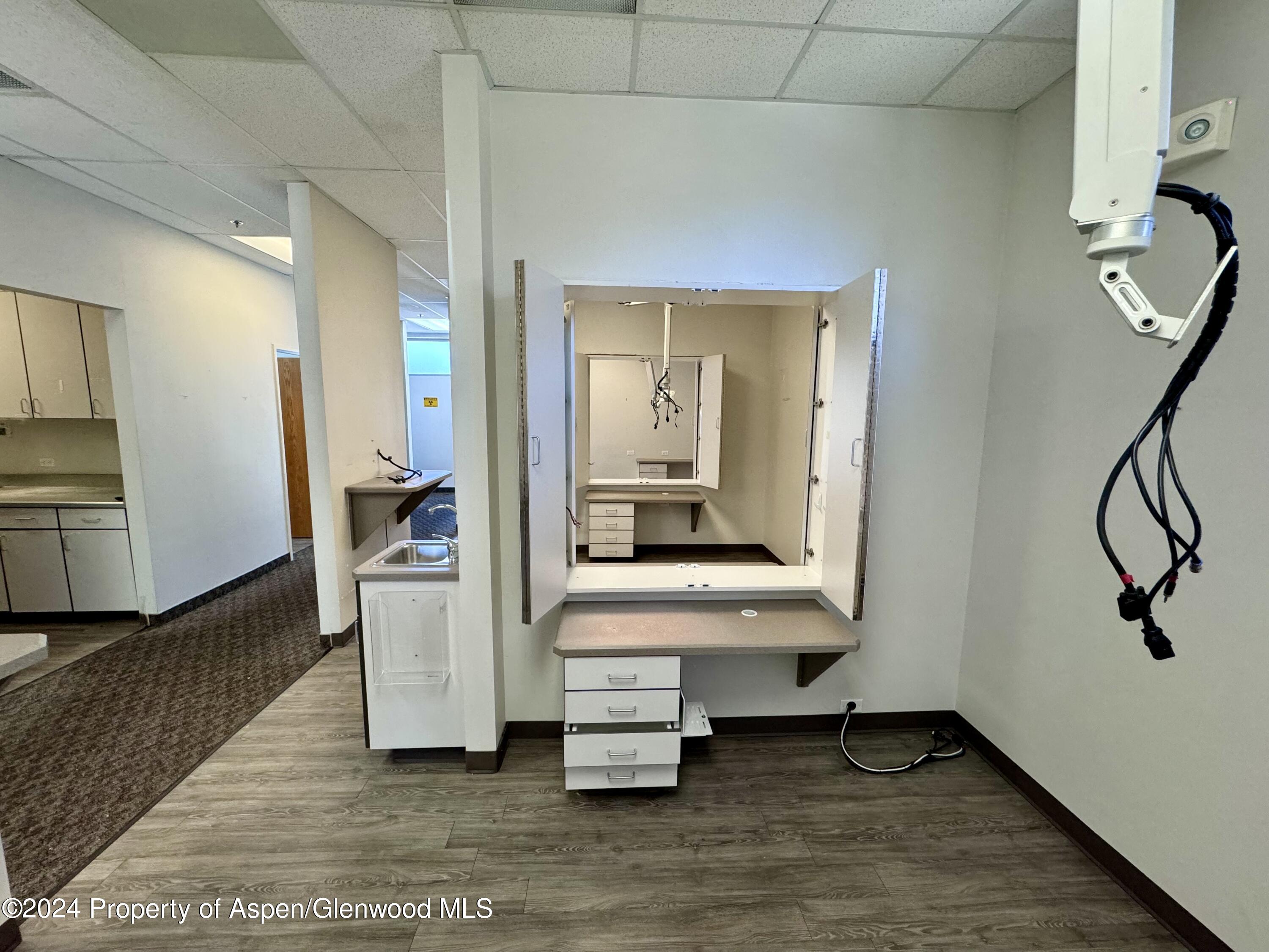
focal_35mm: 14
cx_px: 634
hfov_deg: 102.1
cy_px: 476
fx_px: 513
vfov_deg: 85.7
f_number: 2.2
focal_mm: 2.22
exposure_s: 1/120
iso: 250
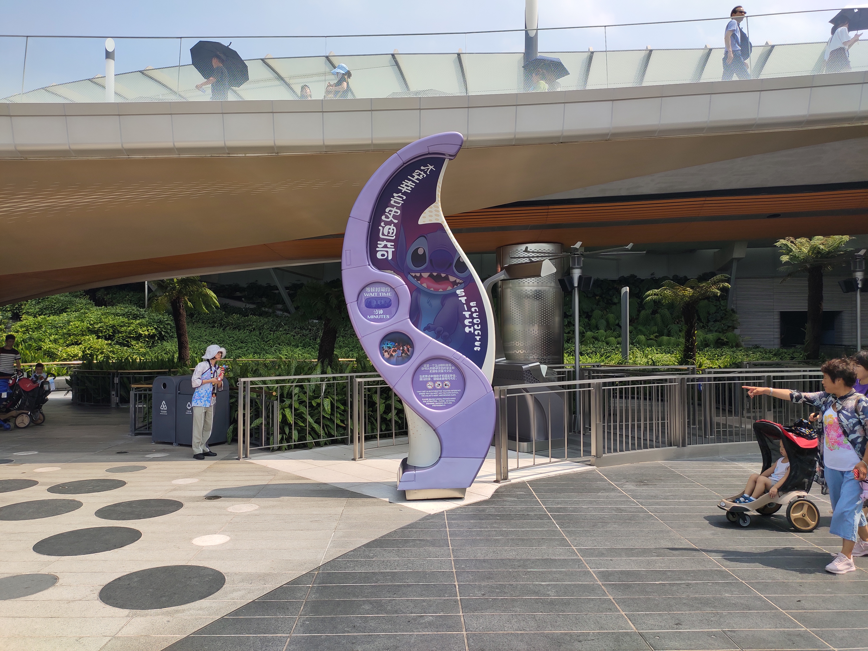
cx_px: 434
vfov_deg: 54.9
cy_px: 326
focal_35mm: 25
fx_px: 627
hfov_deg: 69.4
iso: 111
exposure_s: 1/1930
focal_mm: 4.74
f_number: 1.79
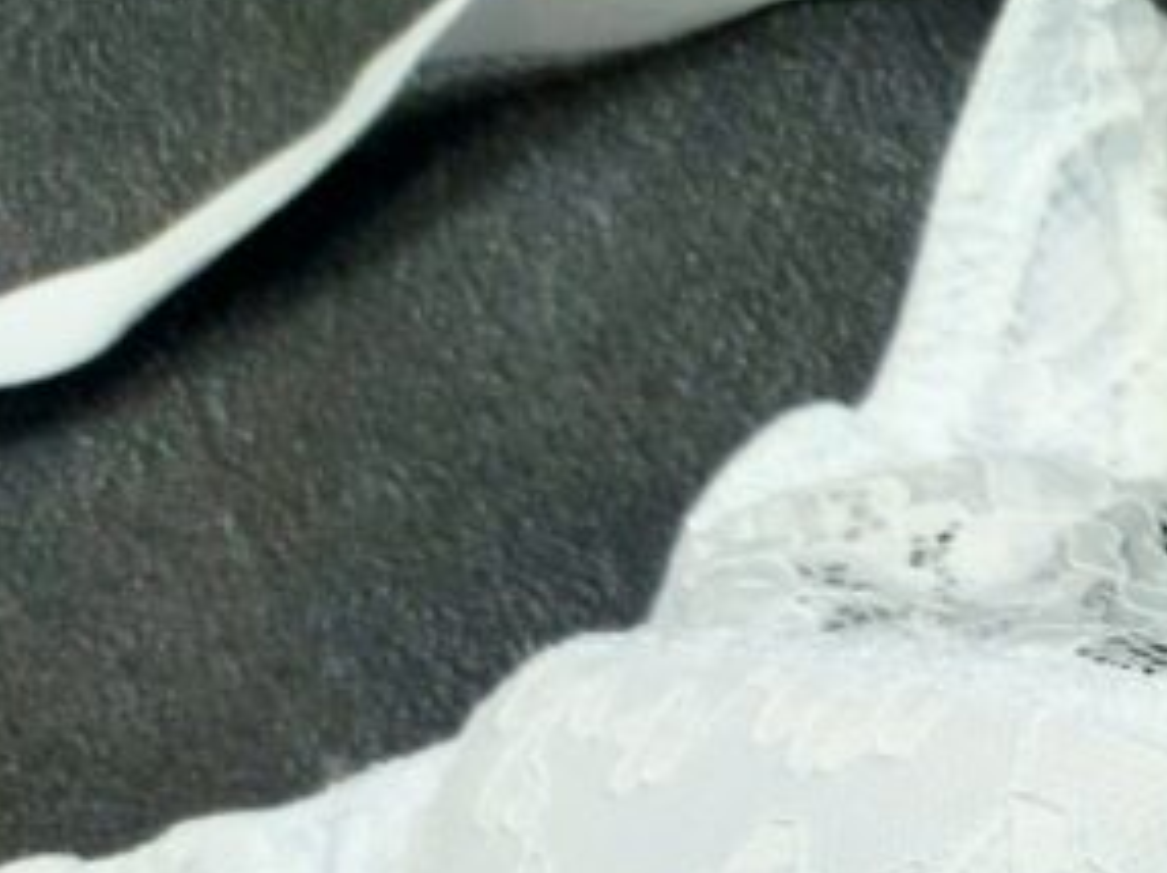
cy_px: 1179
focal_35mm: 86
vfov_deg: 16.1
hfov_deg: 18.3
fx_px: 2897
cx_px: 2052
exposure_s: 1/50
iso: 32
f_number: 1.8
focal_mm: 5.23
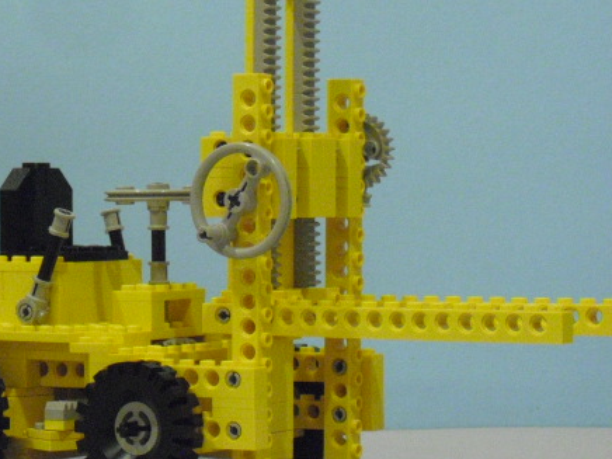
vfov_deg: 9.5
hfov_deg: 12.6
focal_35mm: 157
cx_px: 241
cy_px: 236
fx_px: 2776
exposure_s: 1/15
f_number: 5.6
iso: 800
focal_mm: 18.9
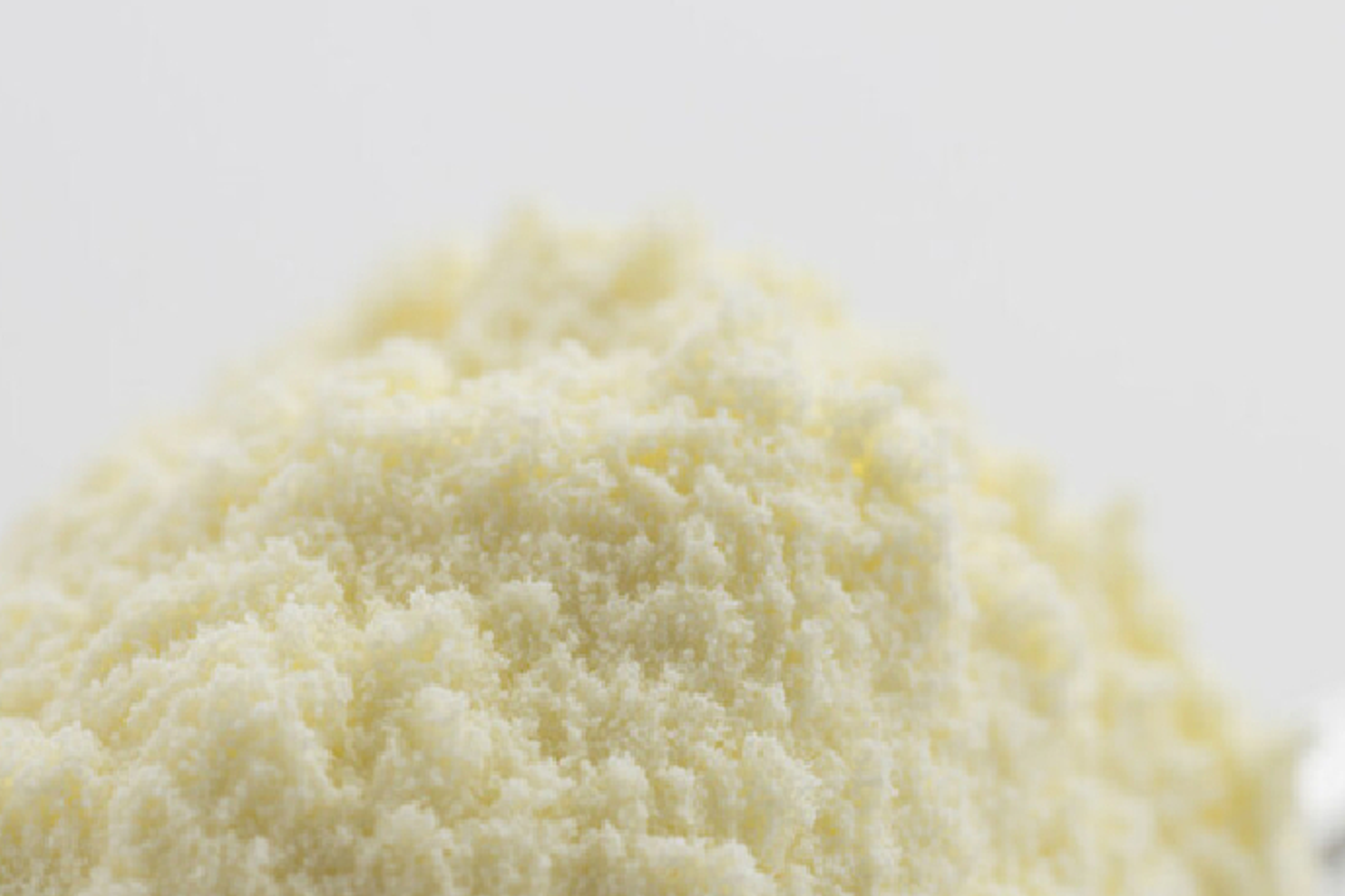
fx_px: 7321
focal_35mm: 196
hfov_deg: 10.5
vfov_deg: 7.0
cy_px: 631
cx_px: 861
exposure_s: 1/125
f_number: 11
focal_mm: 90
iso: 100
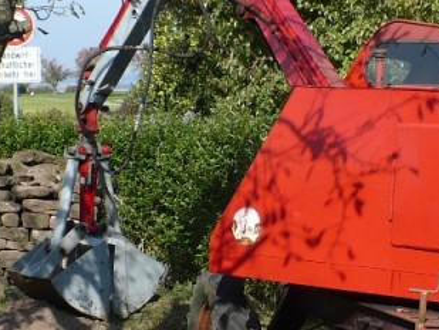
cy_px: 205
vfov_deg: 13.0
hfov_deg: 17.3
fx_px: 1446
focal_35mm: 114
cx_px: 244
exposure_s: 1/800
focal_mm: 6.1
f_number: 2.8
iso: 100
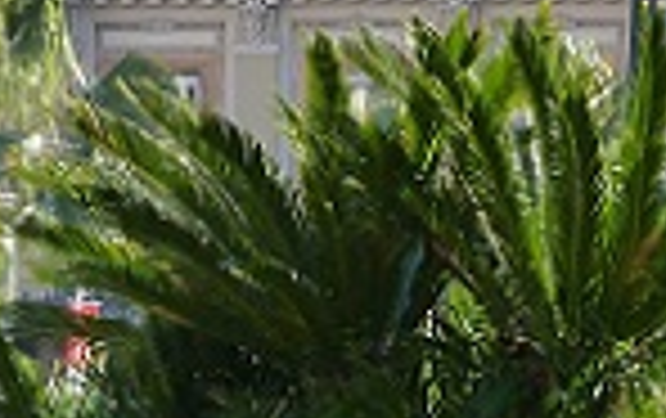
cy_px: 256
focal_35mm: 342
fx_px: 6217
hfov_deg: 6.1
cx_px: 261
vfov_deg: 3.9
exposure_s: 1/160
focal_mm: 11.3
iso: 125
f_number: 4
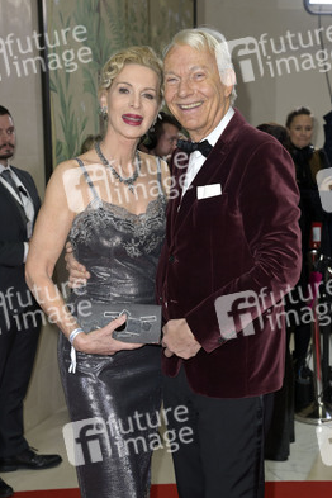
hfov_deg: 21.6
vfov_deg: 31.9
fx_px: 871
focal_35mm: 63
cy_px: 246
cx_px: 165
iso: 640
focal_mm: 62
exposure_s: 1/200
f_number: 5.6
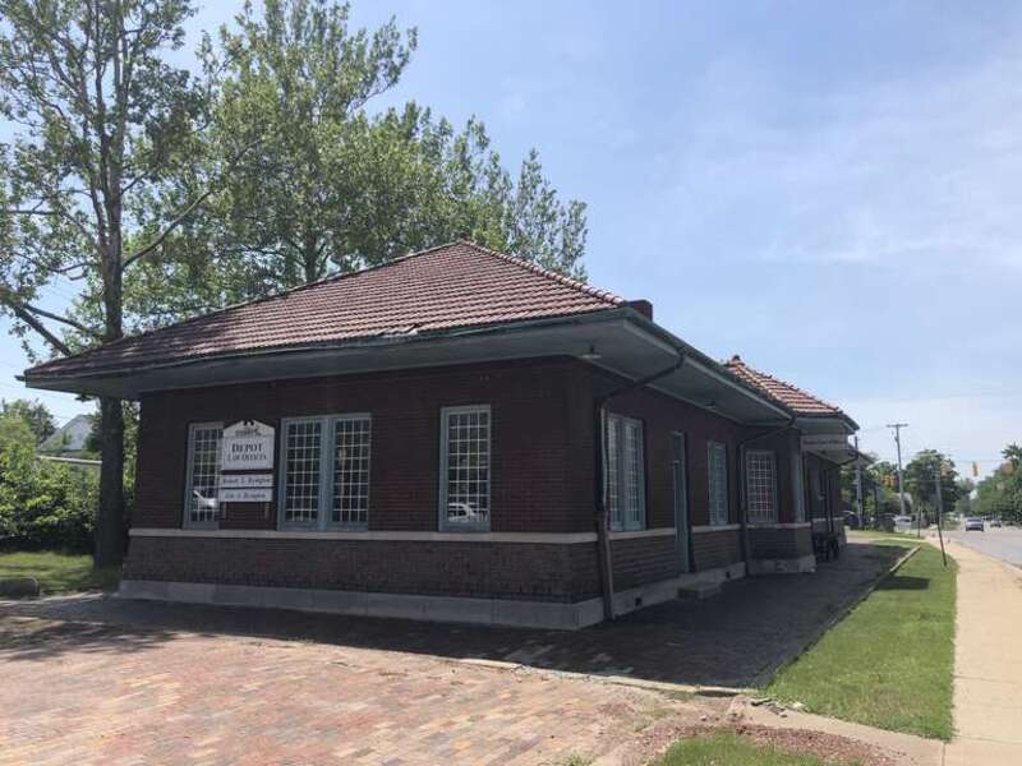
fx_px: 827
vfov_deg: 49.7
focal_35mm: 28
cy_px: 383
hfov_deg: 63.4
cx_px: 511
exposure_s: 1/2183
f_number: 1.8
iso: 20
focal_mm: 3.99
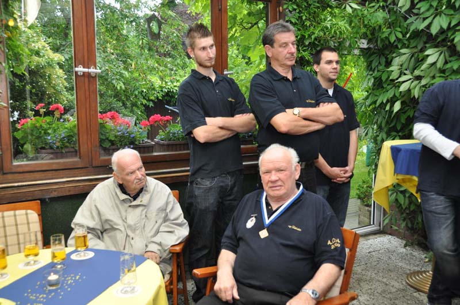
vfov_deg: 36.8
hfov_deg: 53.2
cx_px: 230
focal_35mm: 36
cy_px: 152
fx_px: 459
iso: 800
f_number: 4
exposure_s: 1/60
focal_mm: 24
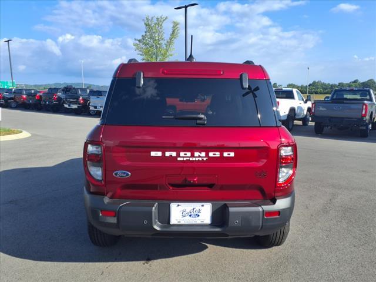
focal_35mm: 27
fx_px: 293
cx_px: 188
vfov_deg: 51.4
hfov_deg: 65.3
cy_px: 141
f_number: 1.9
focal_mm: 3.58
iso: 40
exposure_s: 1/1111
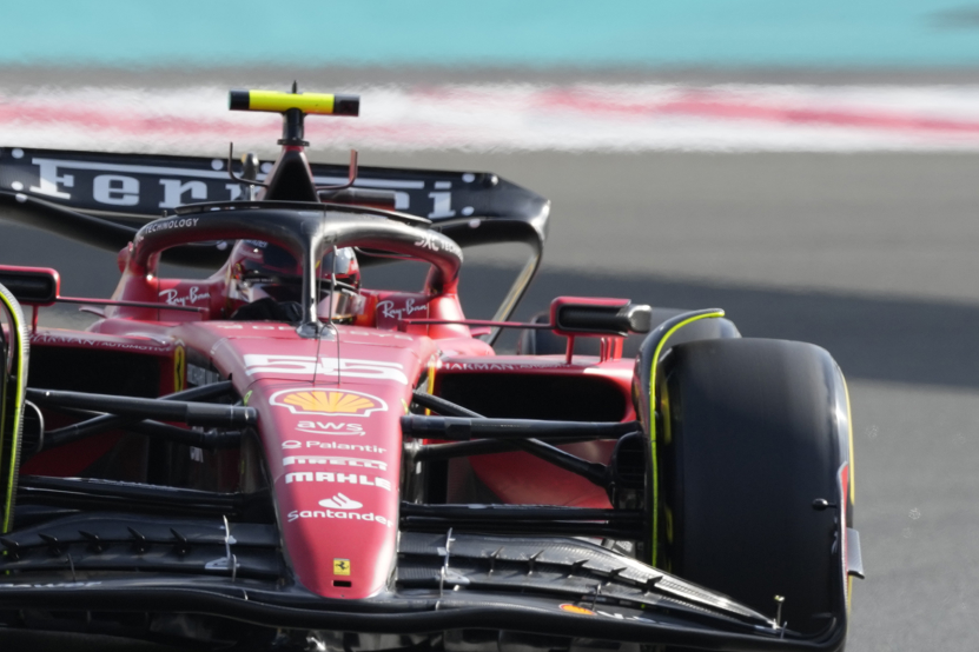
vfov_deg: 1.4
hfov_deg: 2.1
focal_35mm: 982
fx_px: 26703
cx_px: 296
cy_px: 426
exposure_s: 1/1600
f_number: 5
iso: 400
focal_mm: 600
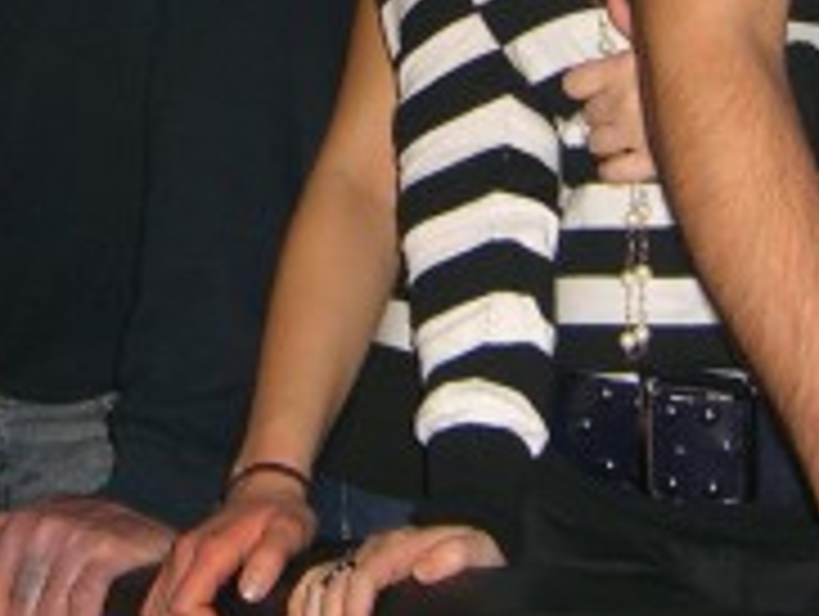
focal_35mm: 125
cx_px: 274
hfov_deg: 15.7
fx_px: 2961
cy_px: -256
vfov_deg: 11.5
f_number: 2.8
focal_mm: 7.9
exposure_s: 1/60
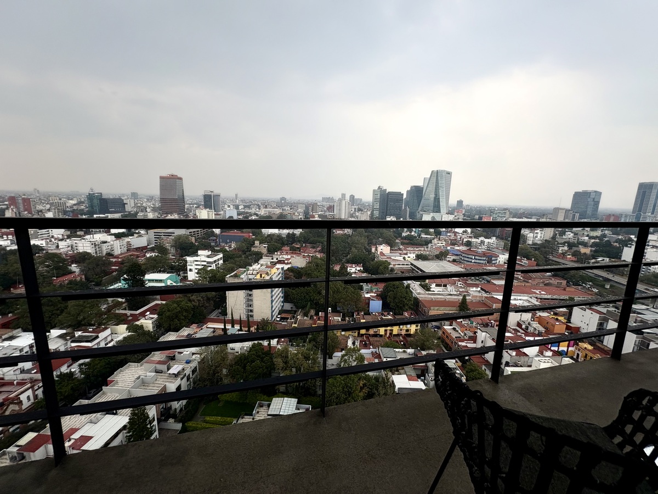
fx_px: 266
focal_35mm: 14
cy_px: 247
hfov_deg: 102.1
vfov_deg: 85.7
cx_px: 329
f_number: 2.2
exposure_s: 1/495
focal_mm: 2.22
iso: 40
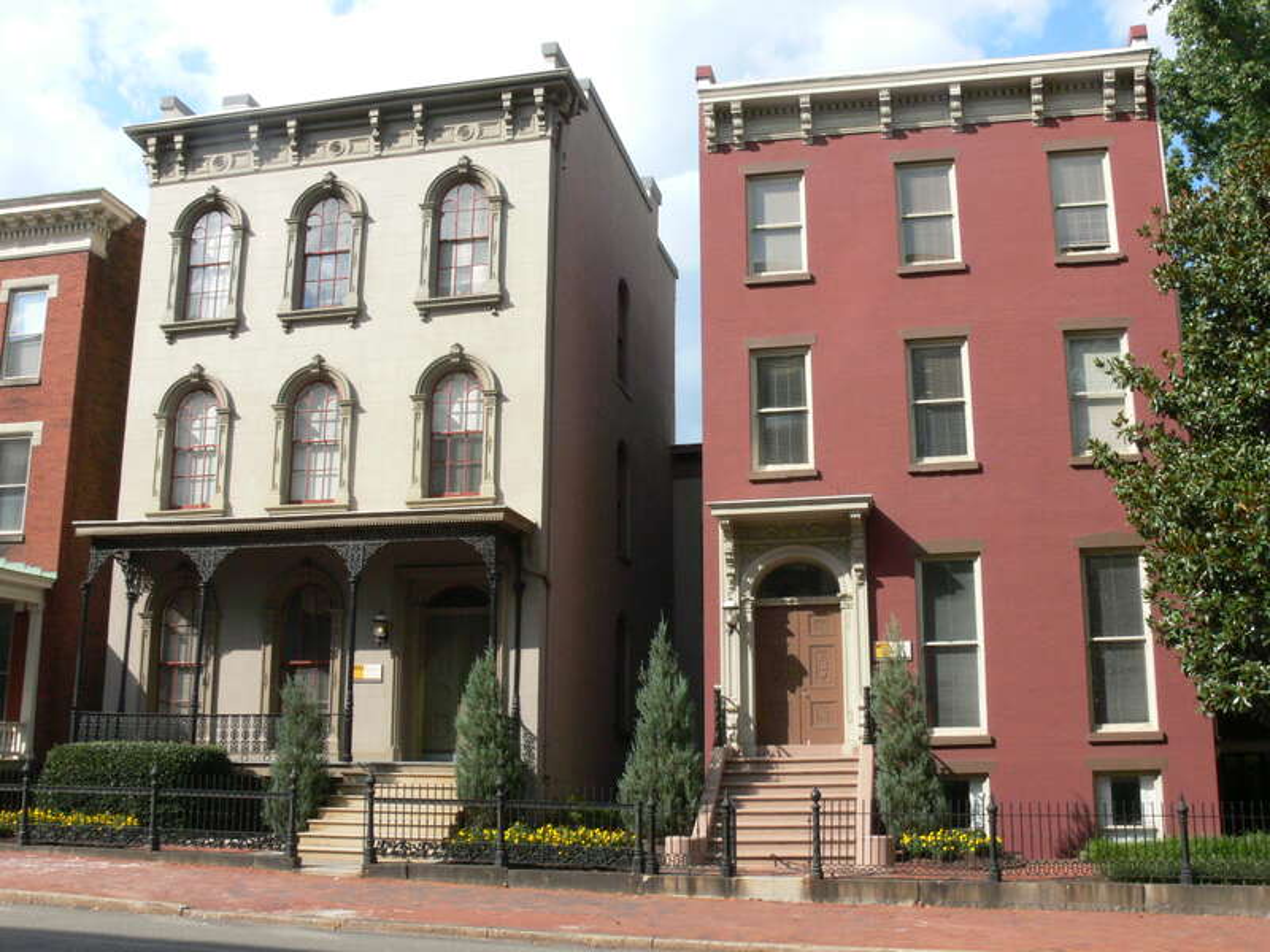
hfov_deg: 52.6
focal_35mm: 35
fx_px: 1284
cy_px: 476
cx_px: 635
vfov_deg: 40.7
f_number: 11
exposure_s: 1/200
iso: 200
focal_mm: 7.4
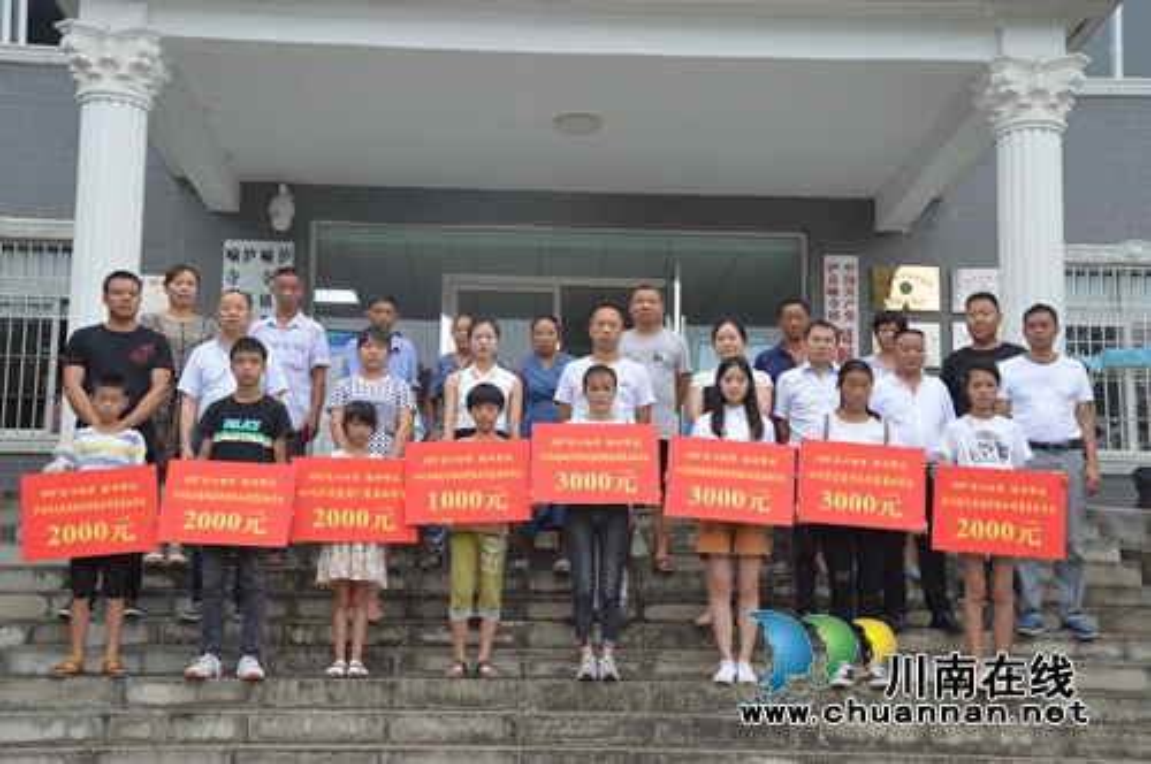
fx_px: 1628
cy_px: 382
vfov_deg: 26.4
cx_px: 576
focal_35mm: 51
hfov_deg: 38.9
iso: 220
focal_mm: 34
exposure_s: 1/125
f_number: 5.6
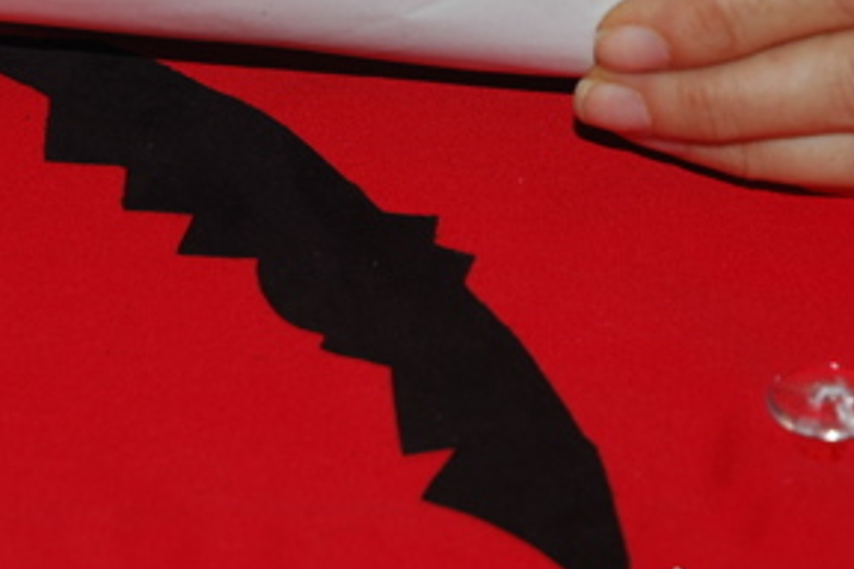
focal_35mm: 233
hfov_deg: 8.8
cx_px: 394
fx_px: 5527
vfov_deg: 5.9
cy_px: 221
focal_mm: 70
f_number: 5.6
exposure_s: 1/125
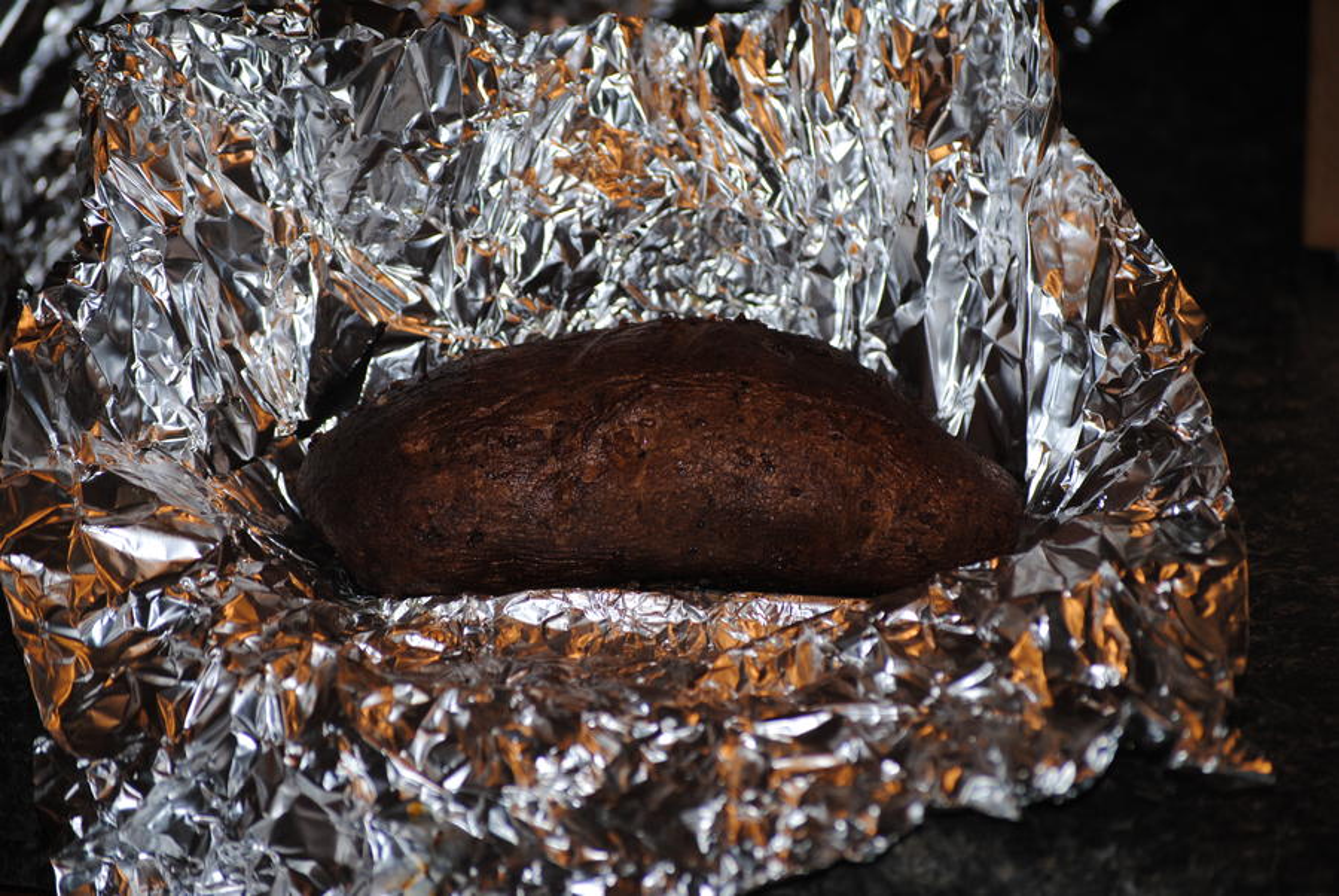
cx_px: 670
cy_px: 448
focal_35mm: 150
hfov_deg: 13.7
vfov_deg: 9.2
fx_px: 5584
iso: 200
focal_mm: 100
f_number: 4.5
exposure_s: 1/60
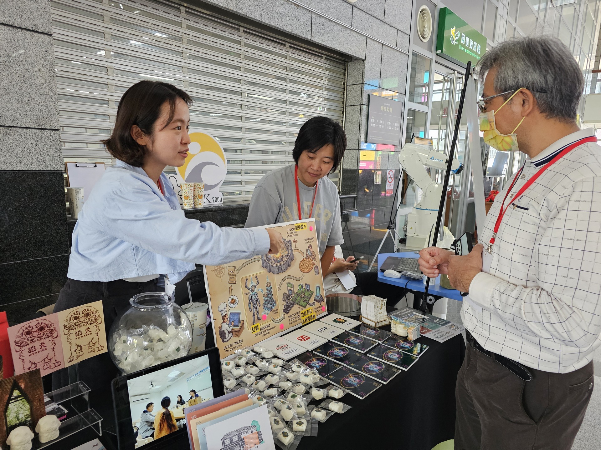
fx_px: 399
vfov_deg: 58.9
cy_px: 225
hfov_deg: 73.9
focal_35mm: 23
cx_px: 300
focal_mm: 6.3
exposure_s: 1/170
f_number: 1.7
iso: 640
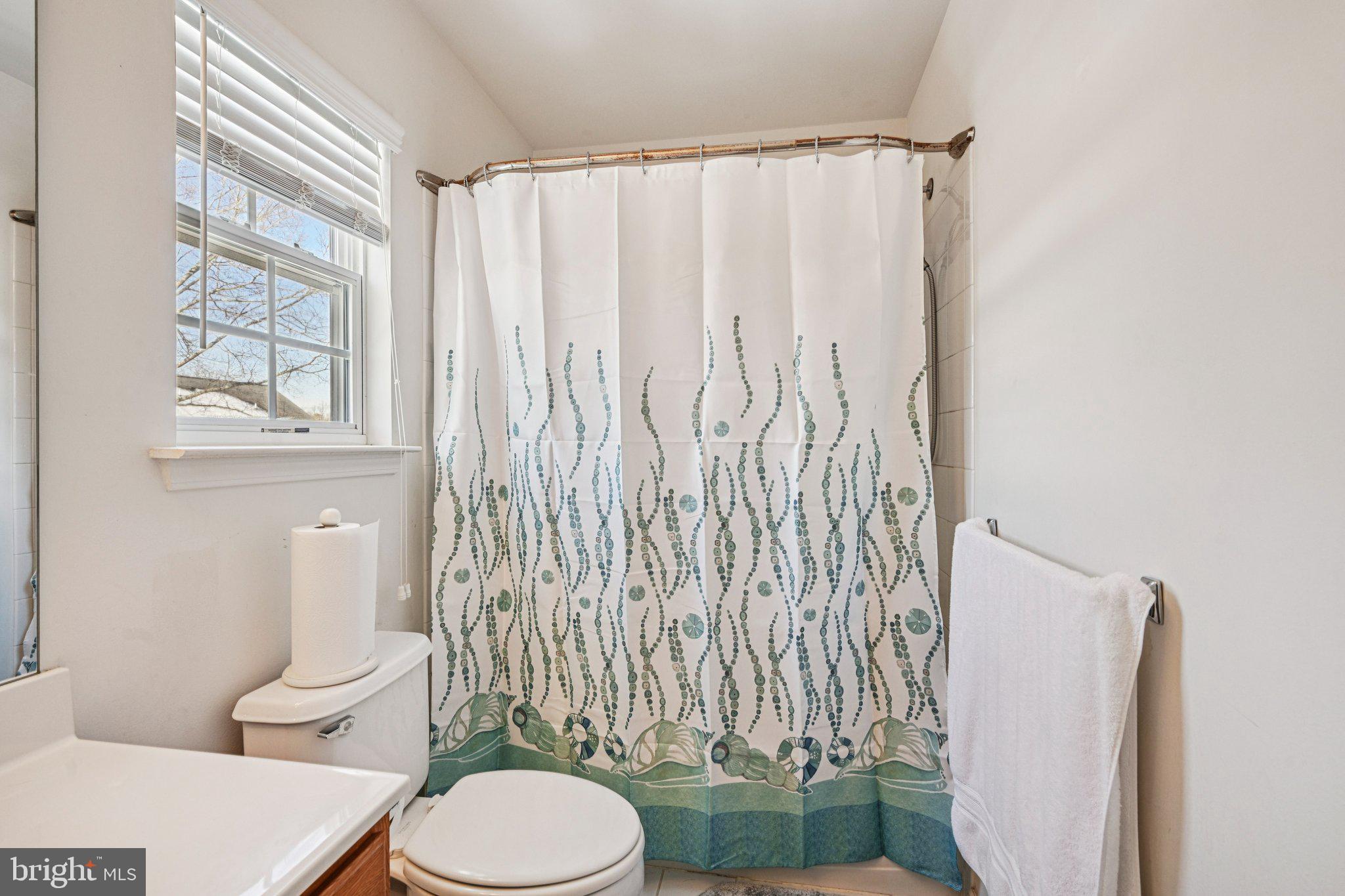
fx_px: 598
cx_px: 672
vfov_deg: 73.7
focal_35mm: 16
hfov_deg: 96.7
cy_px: 448
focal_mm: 16
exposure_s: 1/60
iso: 400
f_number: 8
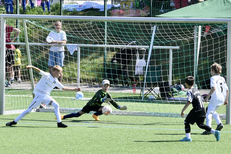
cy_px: 77
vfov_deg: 4.9
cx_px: 116
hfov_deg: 7.4
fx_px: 1796
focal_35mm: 280
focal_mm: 280
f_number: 14
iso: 3200
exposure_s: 1/1250
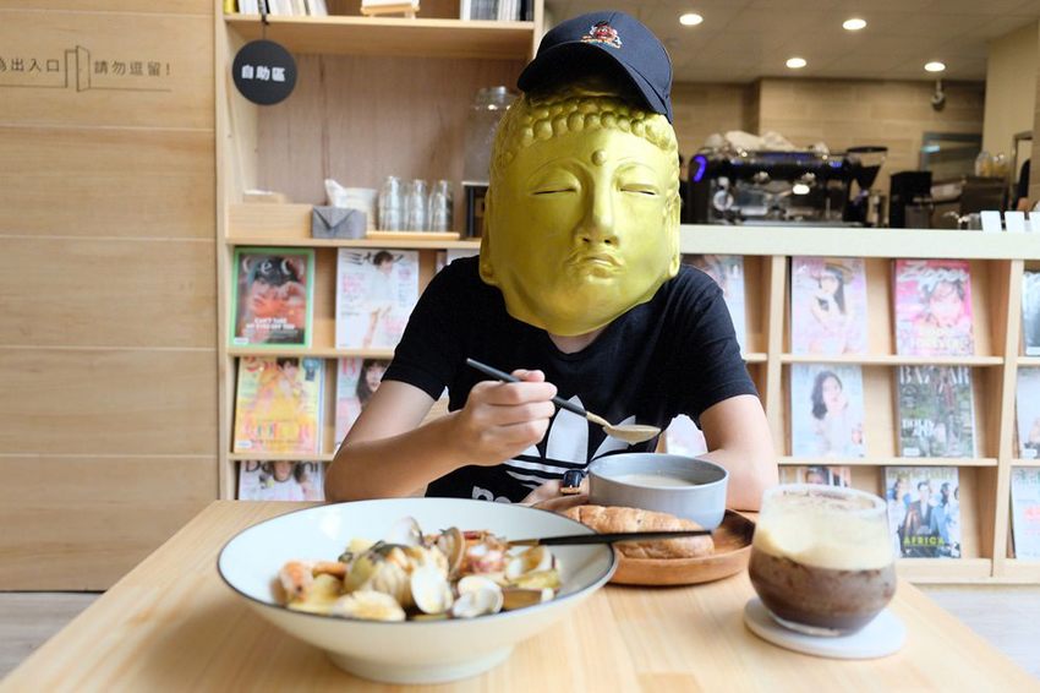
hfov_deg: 63.7
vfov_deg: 44.9
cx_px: 520
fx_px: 837
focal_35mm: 29
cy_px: 346
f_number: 2.8
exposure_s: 1/80
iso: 400
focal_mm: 19.6
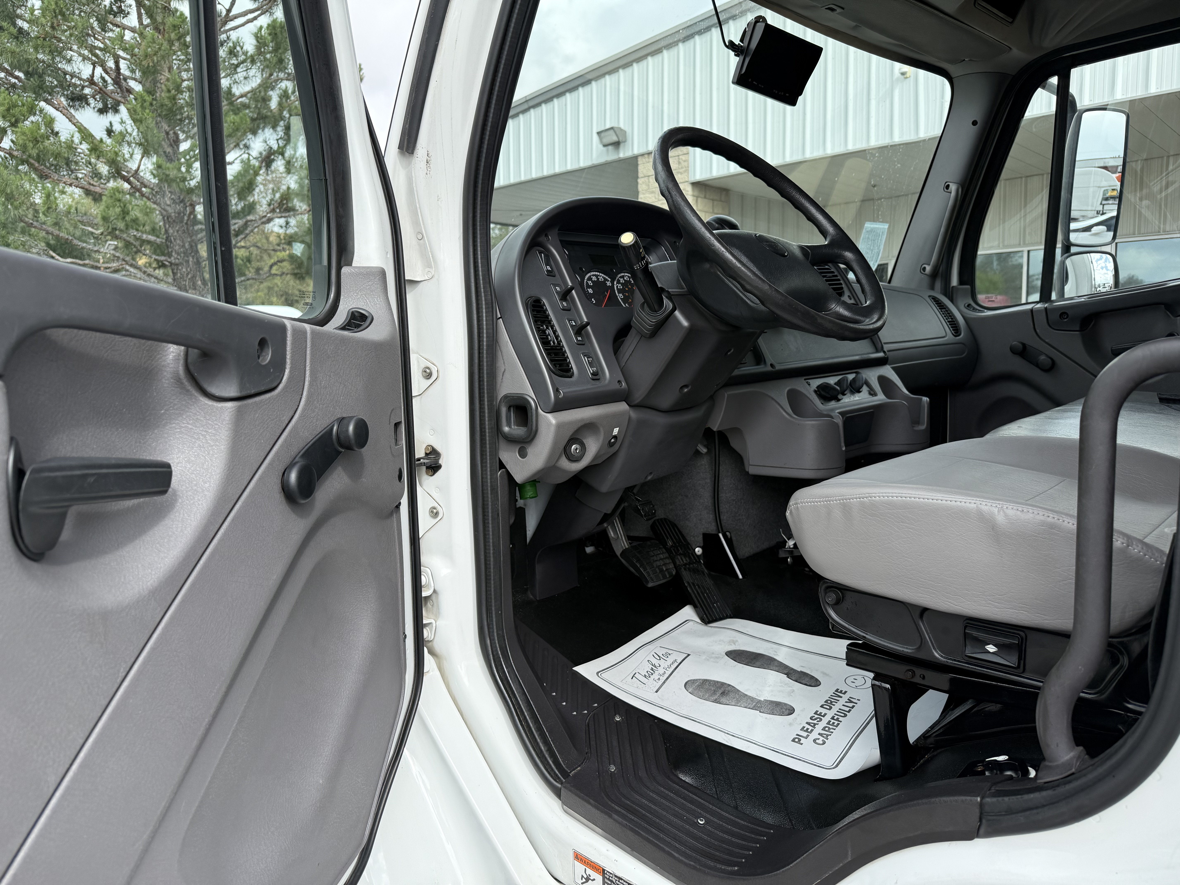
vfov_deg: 56.8
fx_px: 818
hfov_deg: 71.6
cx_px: 590
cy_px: 442
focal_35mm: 24
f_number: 1.78
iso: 100
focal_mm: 6.76
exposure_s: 1/1689
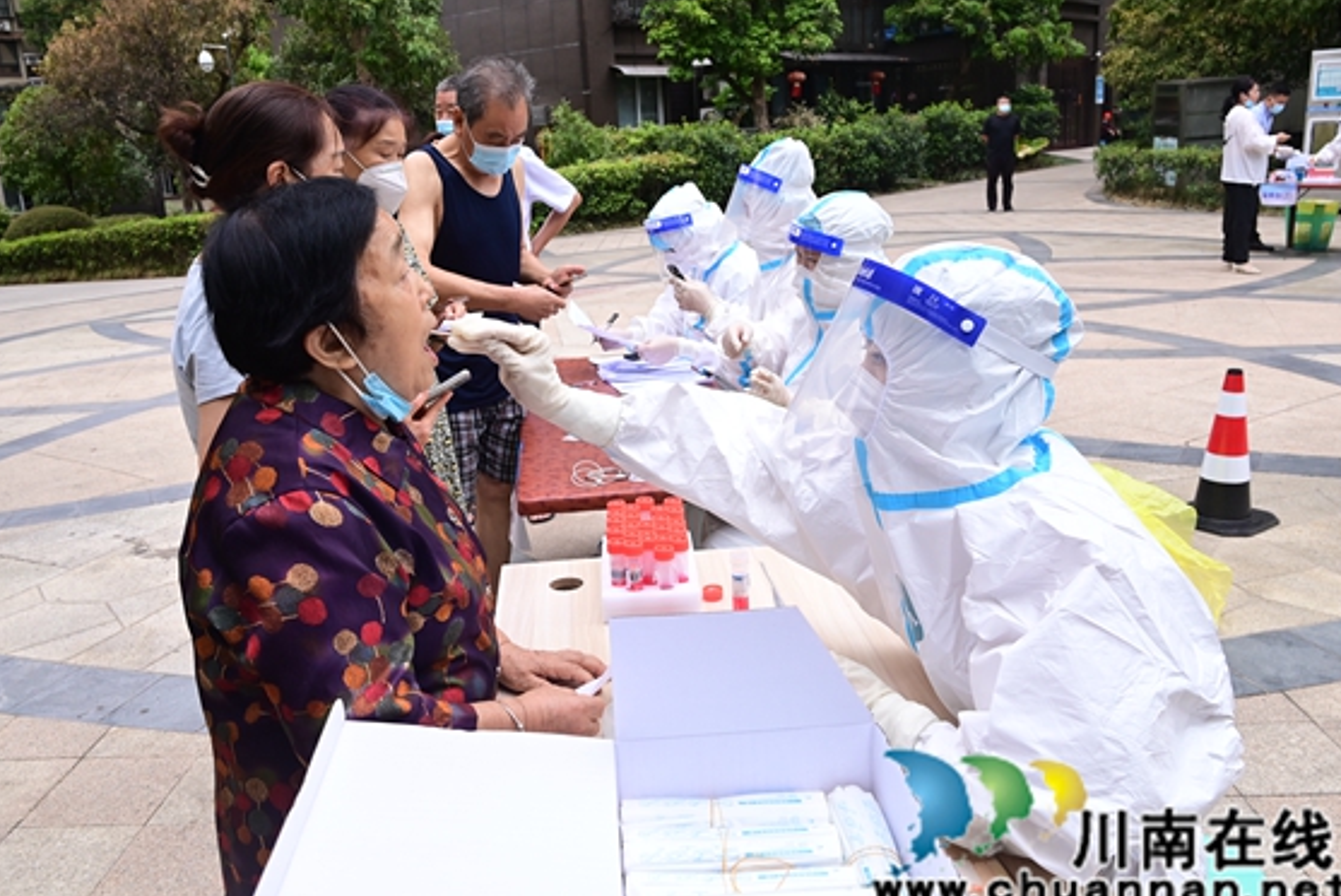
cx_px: 645
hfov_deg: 60.2
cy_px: 442
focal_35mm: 31
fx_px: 1155
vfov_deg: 42.4
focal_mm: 27
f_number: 8
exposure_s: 1/320
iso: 800
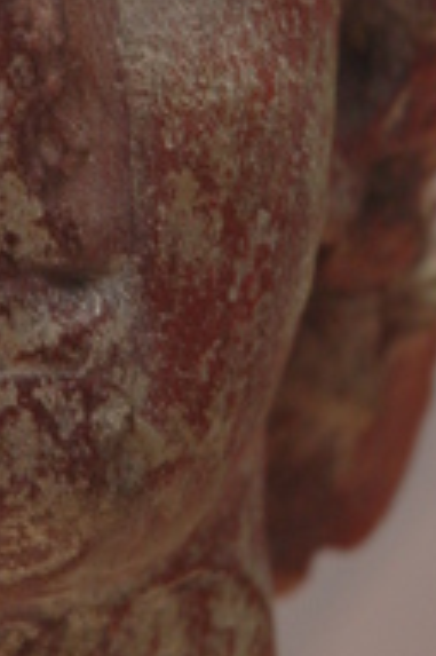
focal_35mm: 364
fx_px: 6624
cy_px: 57
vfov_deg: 5.7
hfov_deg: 3.8
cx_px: -48
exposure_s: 1/20
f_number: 4.5
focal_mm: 70
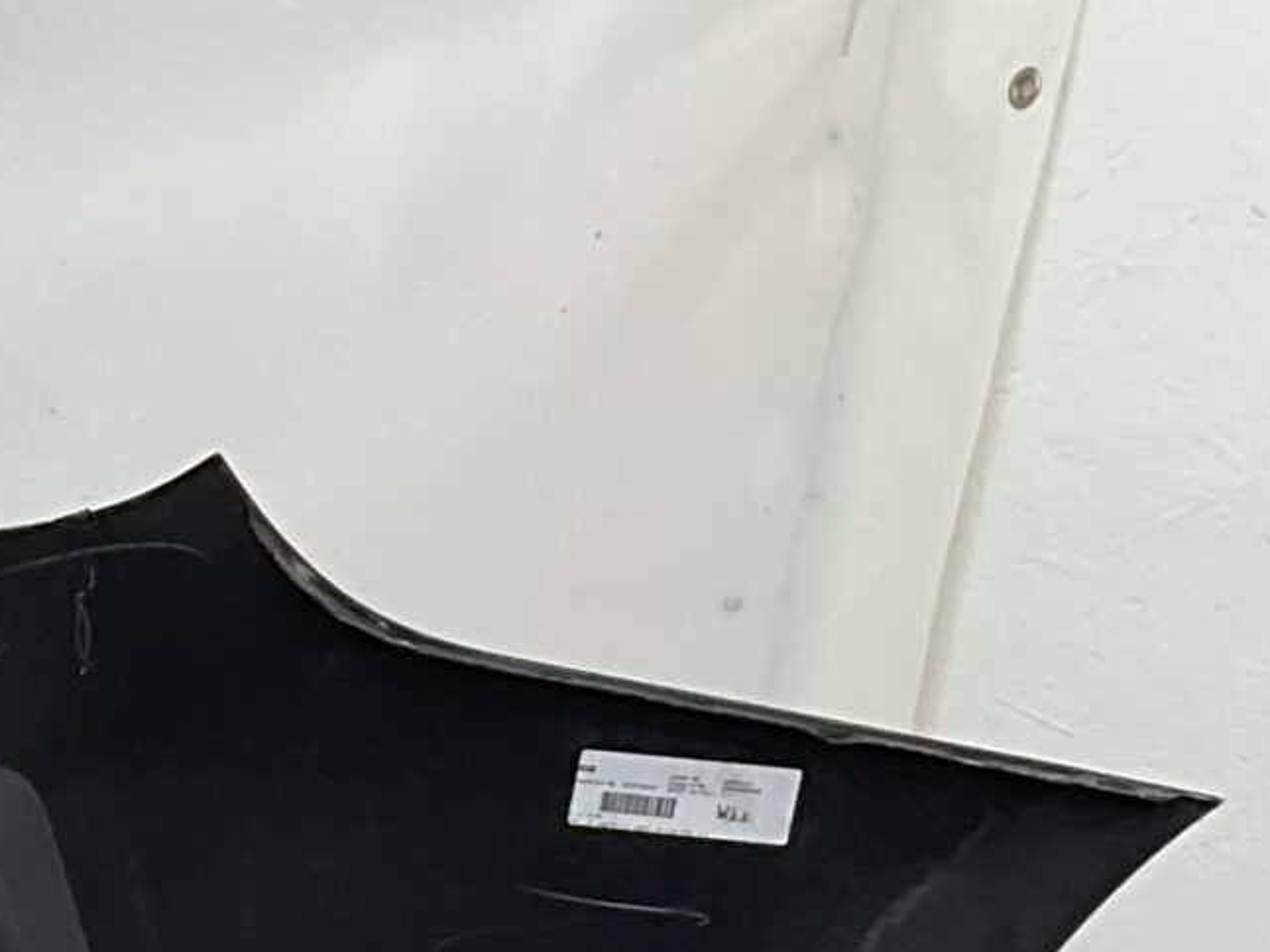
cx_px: -1223
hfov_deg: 14.4
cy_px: 1855
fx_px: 4218
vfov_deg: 11.7
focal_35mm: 115
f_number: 1.8
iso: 20
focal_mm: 3
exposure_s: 1/120
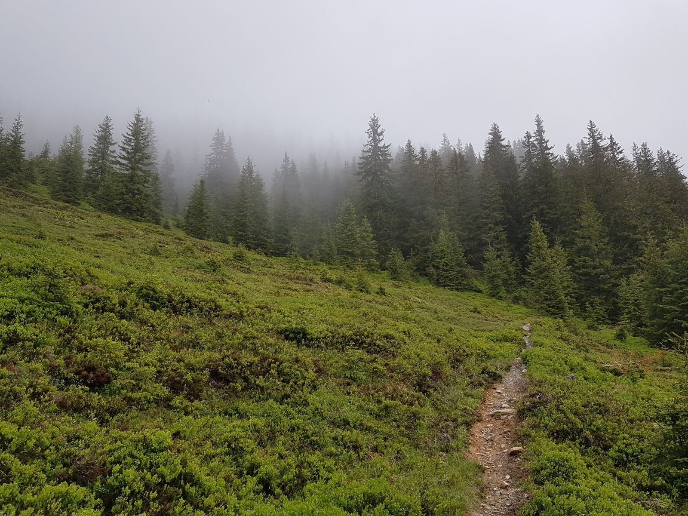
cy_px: 258
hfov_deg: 67.3
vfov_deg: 53.1
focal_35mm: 26
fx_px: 517
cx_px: 344
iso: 50
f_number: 1.7
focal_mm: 4.2
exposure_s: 1/1336
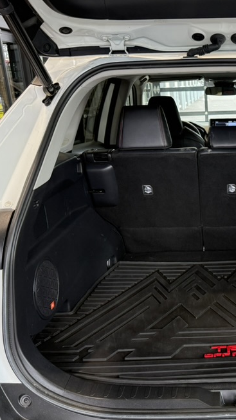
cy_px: 246
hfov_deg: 27.5
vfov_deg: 49.2
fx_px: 456
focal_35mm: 41
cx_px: 228
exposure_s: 1/121
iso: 160
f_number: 1.78
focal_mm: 6.76
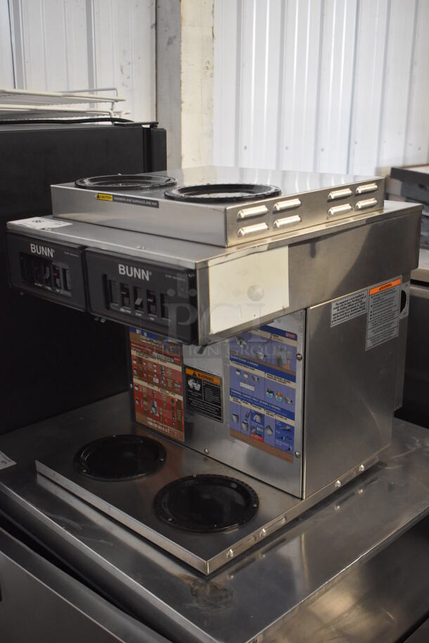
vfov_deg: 49.5
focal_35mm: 39
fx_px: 696
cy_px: 322
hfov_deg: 34.3
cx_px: 214
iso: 3200
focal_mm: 26
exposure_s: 1/125
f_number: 4
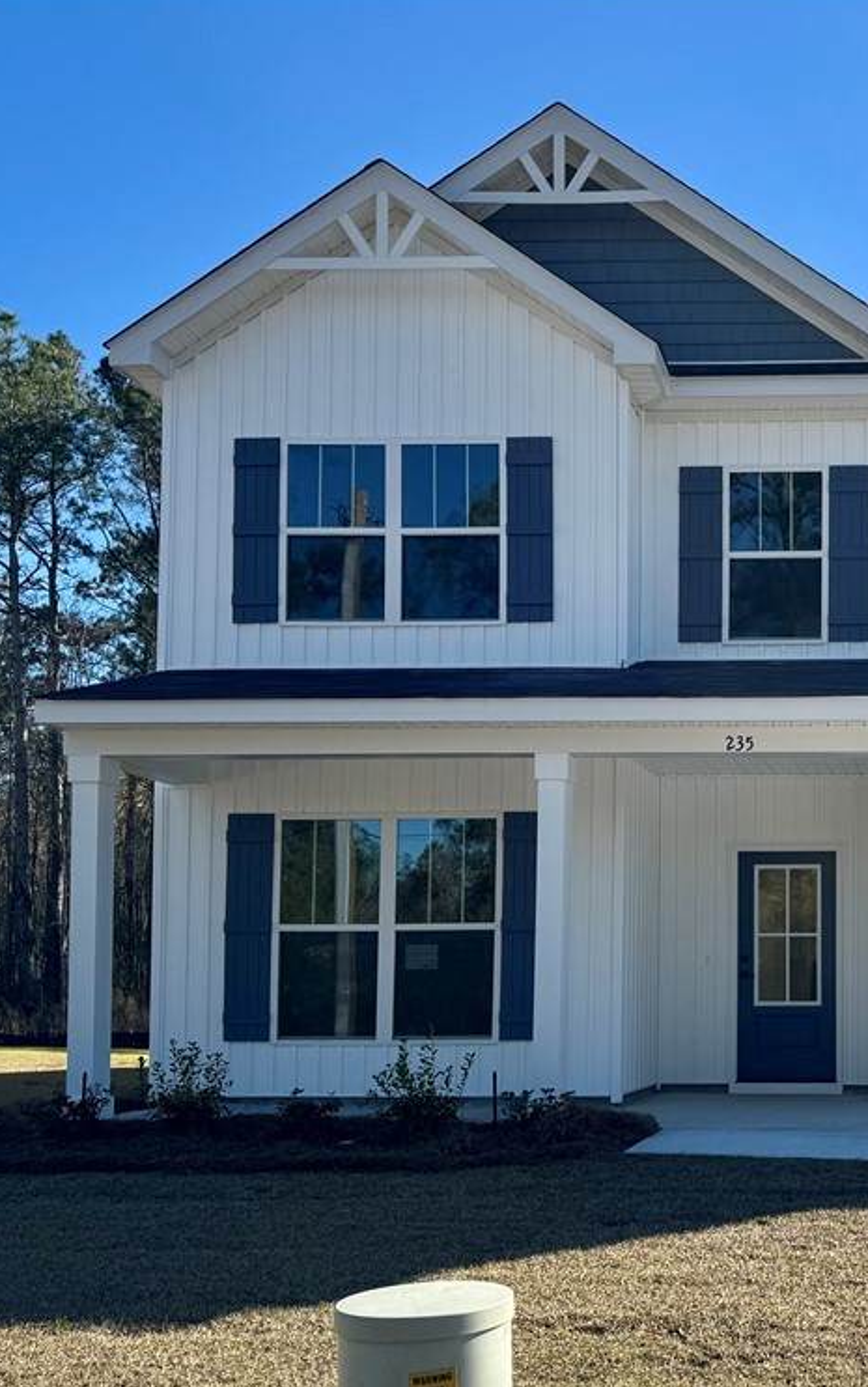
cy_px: 701
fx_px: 1323
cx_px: 826
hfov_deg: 33.8
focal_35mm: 35
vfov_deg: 55.3
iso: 80
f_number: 1.78
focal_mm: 6.76
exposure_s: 1/4049
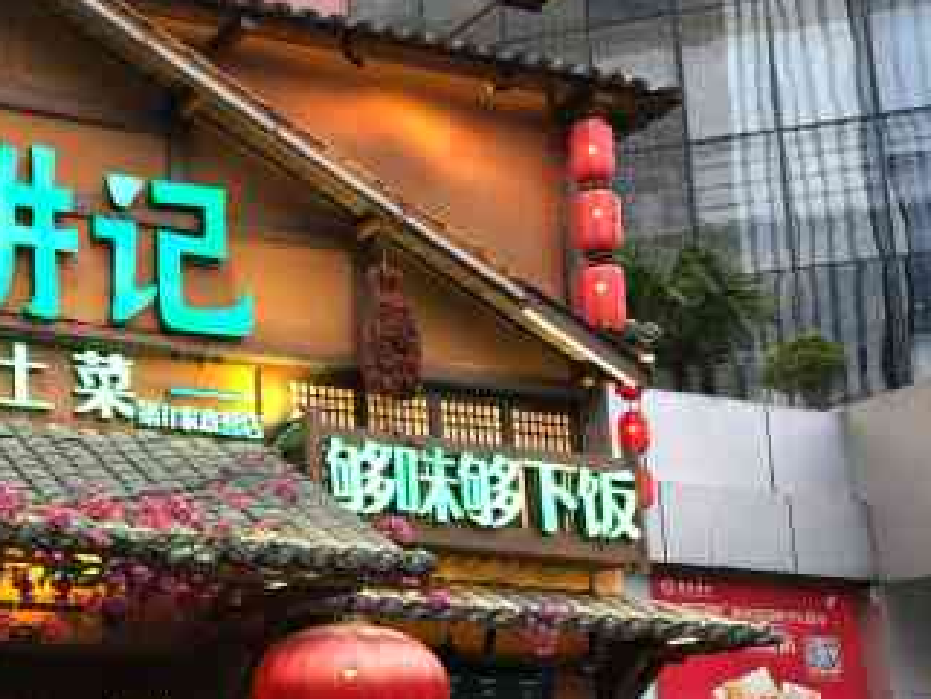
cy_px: 454
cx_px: -20
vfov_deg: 24.0
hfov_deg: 29.4
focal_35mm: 61
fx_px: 1641
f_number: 1.8
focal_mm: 3.99
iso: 25
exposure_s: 1/30
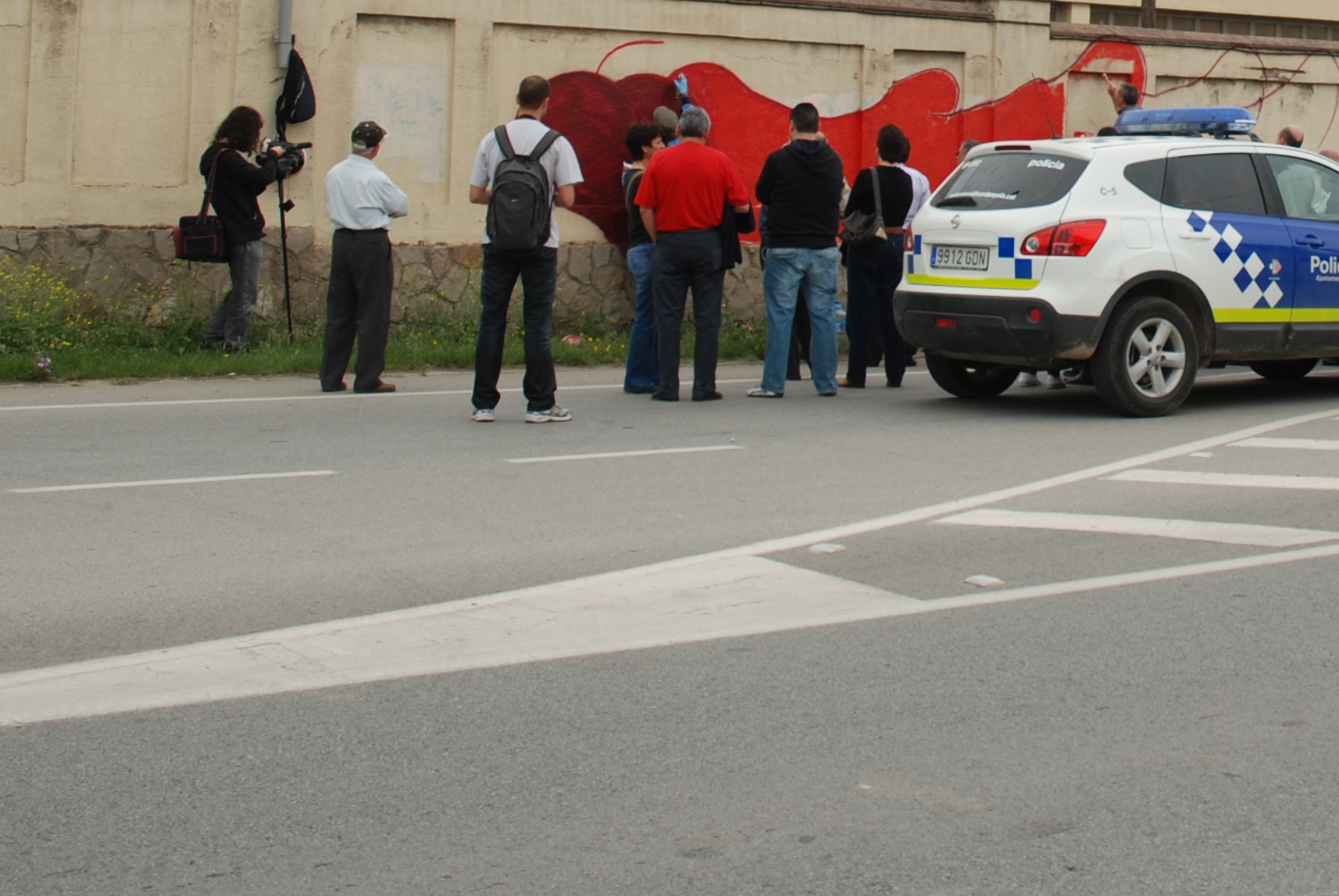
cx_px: 1162
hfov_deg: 31.6
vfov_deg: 21.3
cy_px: -74
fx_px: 2271
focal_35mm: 61
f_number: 7.1
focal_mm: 18
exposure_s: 1/200
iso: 100
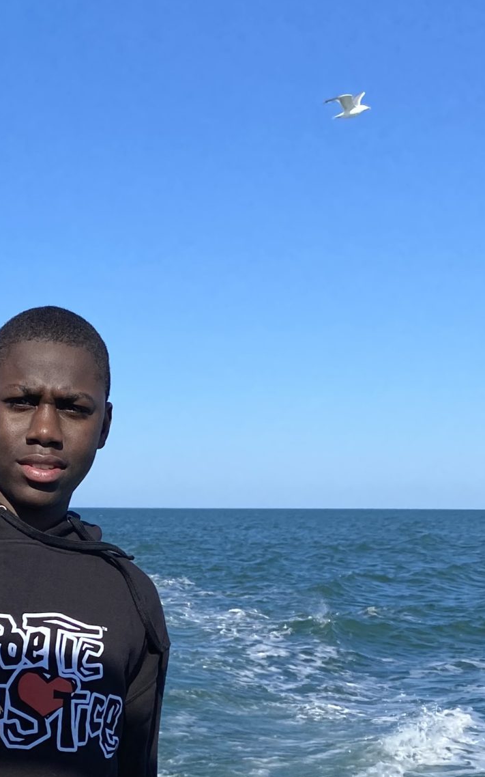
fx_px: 1312
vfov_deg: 31.6
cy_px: 686
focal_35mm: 62
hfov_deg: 20.3
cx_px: 6
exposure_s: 1/3731
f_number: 1.8
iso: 32
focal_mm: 4.25
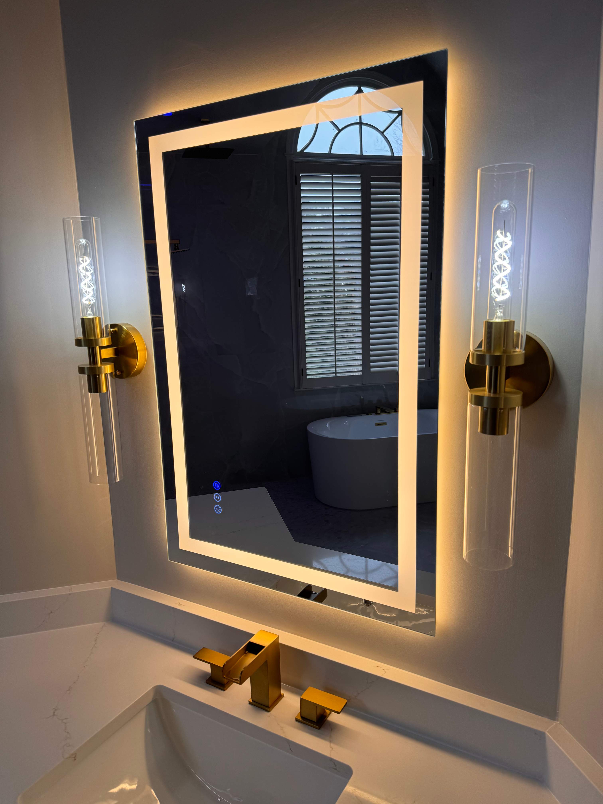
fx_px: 557
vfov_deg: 71.6
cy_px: 402
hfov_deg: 56.8
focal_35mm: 24
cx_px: 302
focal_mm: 6.76
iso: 80
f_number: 1.78
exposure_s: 1/407
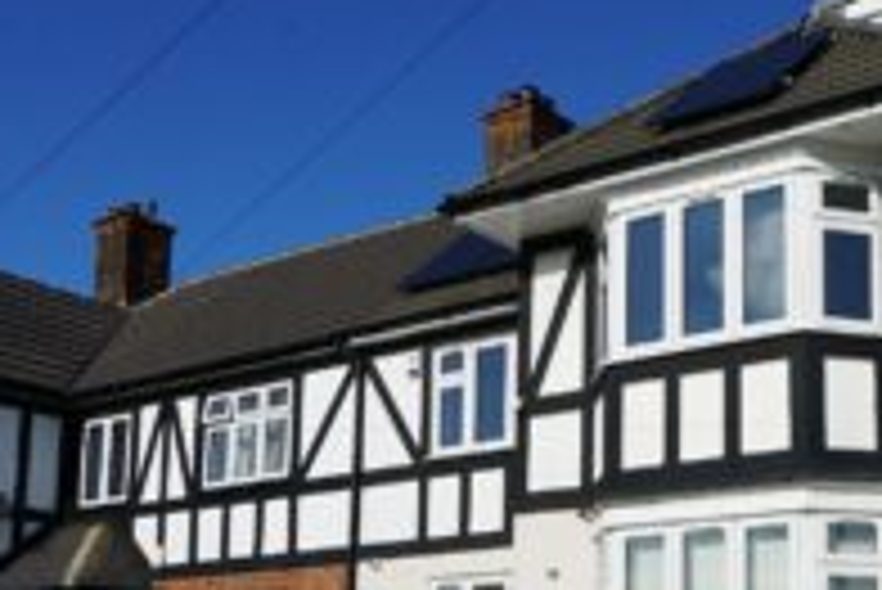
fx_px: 1201
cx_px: 738
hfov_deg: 38.4
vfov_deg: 26.4
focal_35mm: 49
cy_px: 558
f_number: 14
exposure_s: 1/160
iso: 100
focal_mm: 16
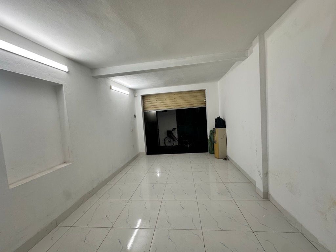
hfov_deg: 102.1
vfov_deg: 85.7
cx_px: 168
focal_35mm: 14
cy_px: 126
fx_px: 136
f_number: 2.2
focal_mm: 2.22
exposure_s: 1/100
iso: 50
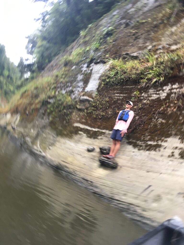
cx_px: 92
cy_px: 122
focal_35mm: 29
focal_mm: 4.15
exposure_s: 1/33
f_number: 2.2
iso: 32
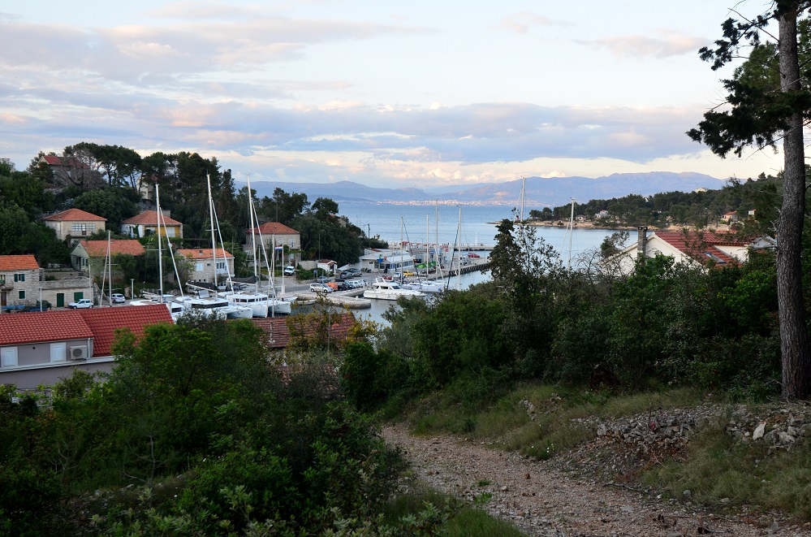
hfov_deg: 53.2
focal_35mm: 36
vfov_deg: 36.7
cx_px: 406
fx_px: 809
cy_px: 268
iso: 400
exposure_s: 1/125
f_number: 5.6
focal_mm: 24
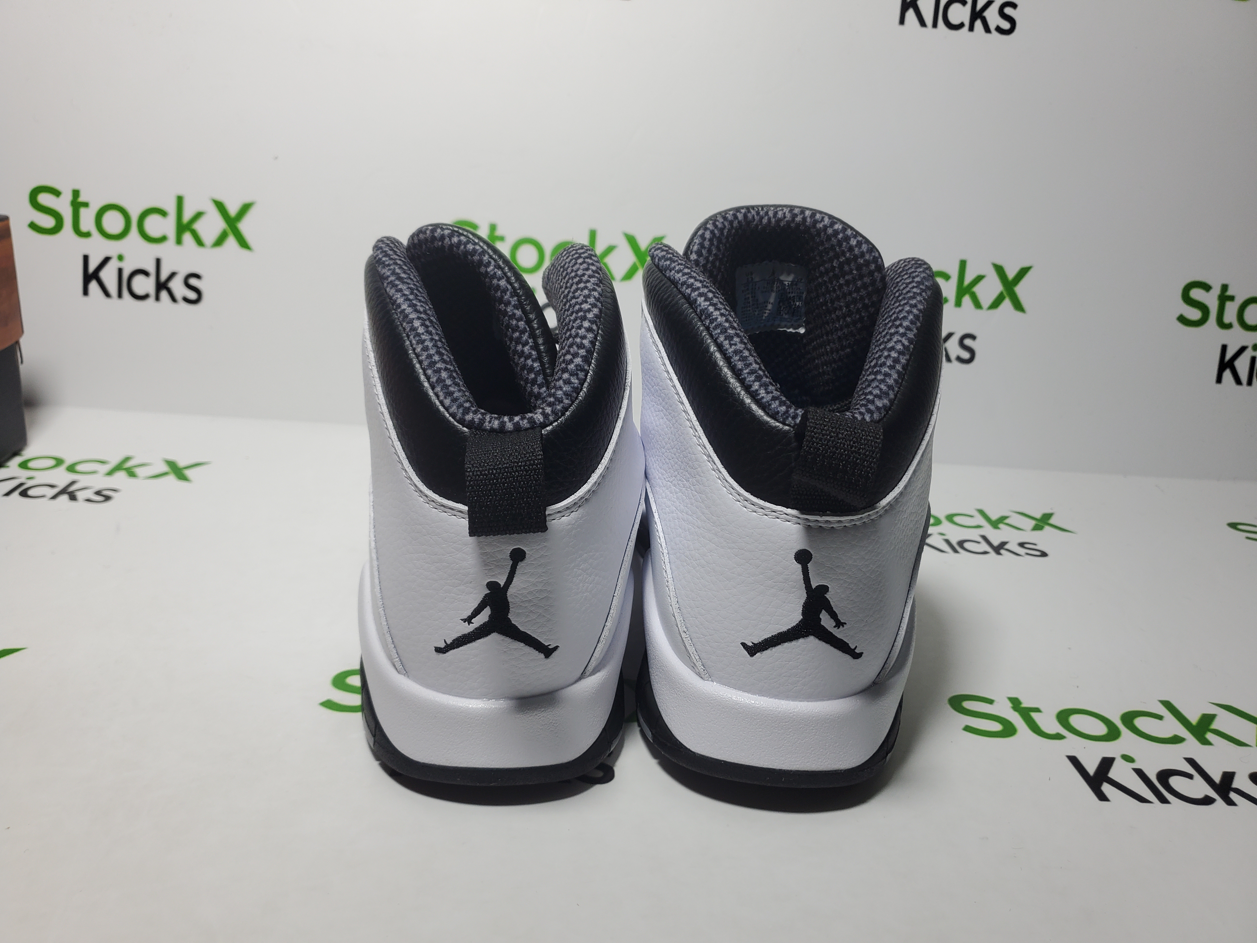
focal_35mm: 26
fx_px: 944
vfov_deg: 53.1
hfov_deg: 67.3
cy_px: 472
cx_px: 628
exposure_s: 1/522
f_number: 1.5
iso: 50
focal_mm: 4.3
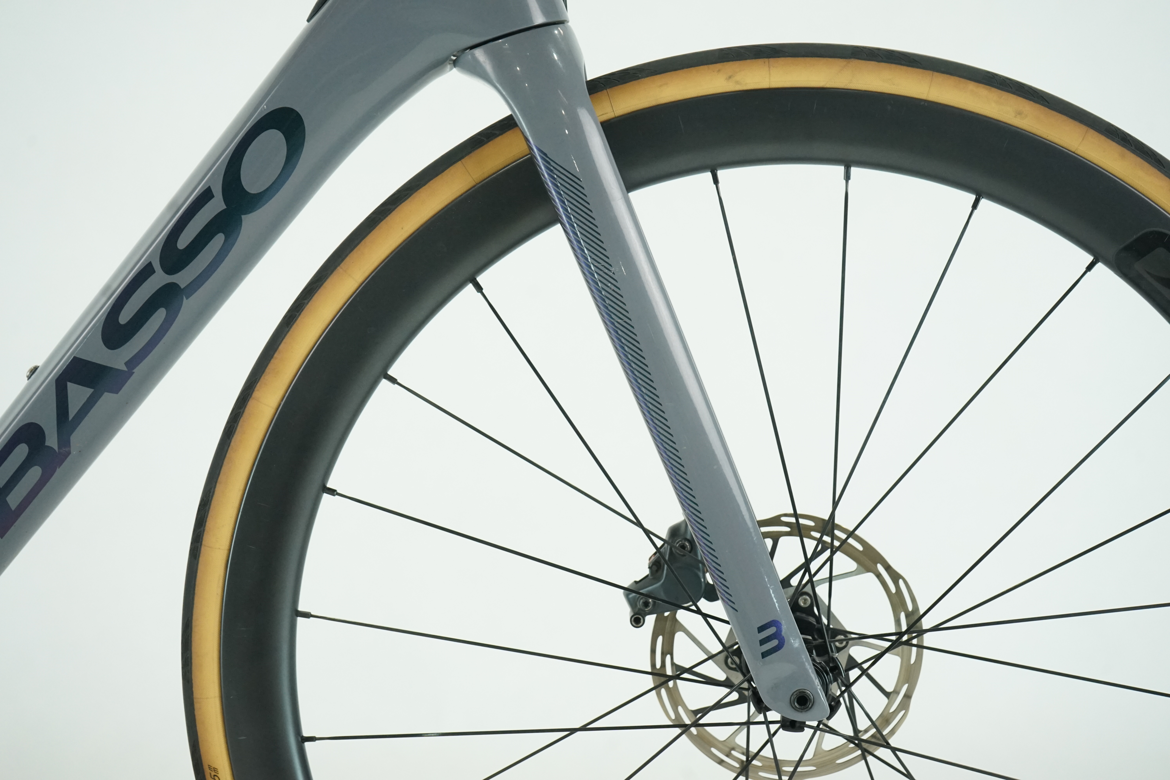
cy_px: 390
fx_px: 1560
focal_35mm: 48
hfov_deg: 41.1
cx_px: 585
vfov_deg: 28.1
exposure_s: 1/200
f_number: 7.1
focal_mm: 48
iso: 2500
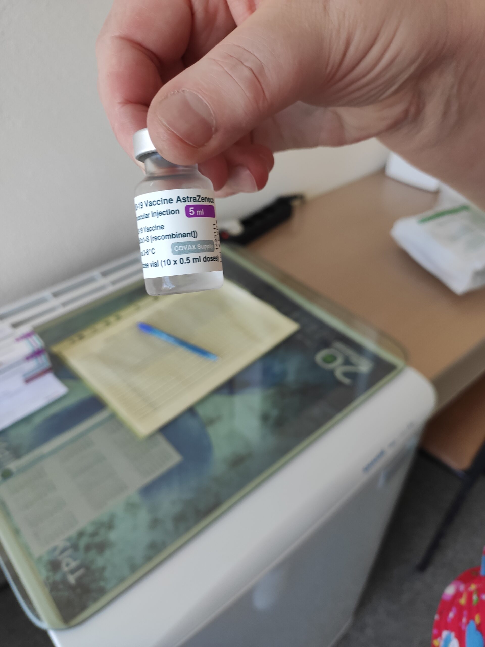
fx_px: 467
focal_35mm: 25
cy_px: 324
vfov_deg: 69.4
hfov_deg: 54.9
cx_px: 242
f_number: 1.79
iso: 194
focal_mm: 4.74
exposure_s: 1/50
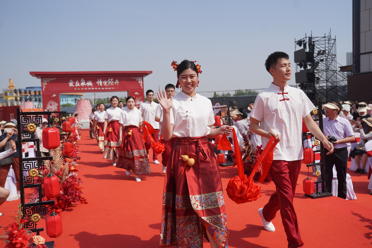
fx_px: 320
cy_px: 124
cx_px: 186
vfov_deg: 42.3
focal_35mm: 31
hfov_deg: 60.3
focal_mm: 31
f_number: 4.5
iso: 100
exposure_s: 1/1250
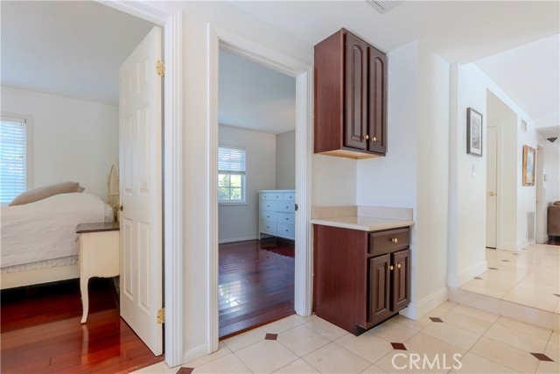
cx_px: 280
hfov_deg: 96.7
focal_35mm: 16
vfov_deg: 73.8
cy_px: 187
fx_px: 249
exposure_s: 1/8
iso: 100
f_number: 9
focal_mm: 16
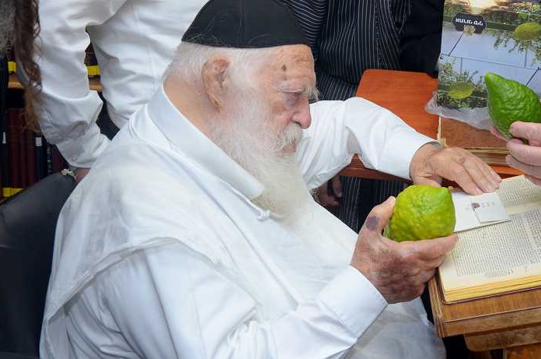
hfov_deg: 27.0
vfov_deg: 18.0
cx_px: 283
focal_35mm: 75
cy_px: 103
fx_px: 1125
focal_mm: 34
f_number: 8
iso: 800
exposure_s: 1/160
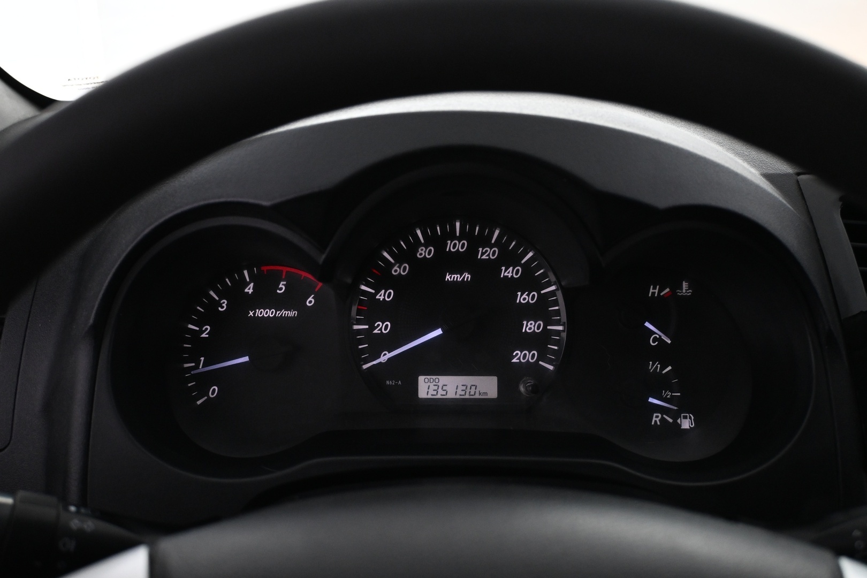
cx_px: 434
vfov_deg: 36.9
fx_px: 867
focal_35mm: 36
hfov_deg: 53.1
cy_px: 289
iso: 1800
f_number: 4.2
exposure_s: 1/40
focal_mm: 24
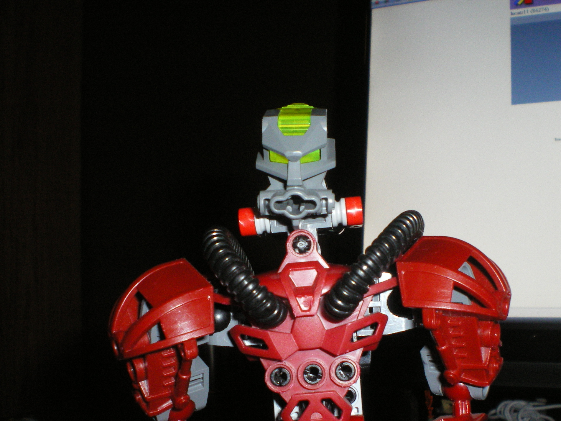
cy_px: 253
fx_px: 745
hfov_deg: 41.1
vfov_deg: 31.4
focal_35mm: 46
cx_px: 324
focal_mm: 6.3
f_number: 4.6
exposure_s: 1/50
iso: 320
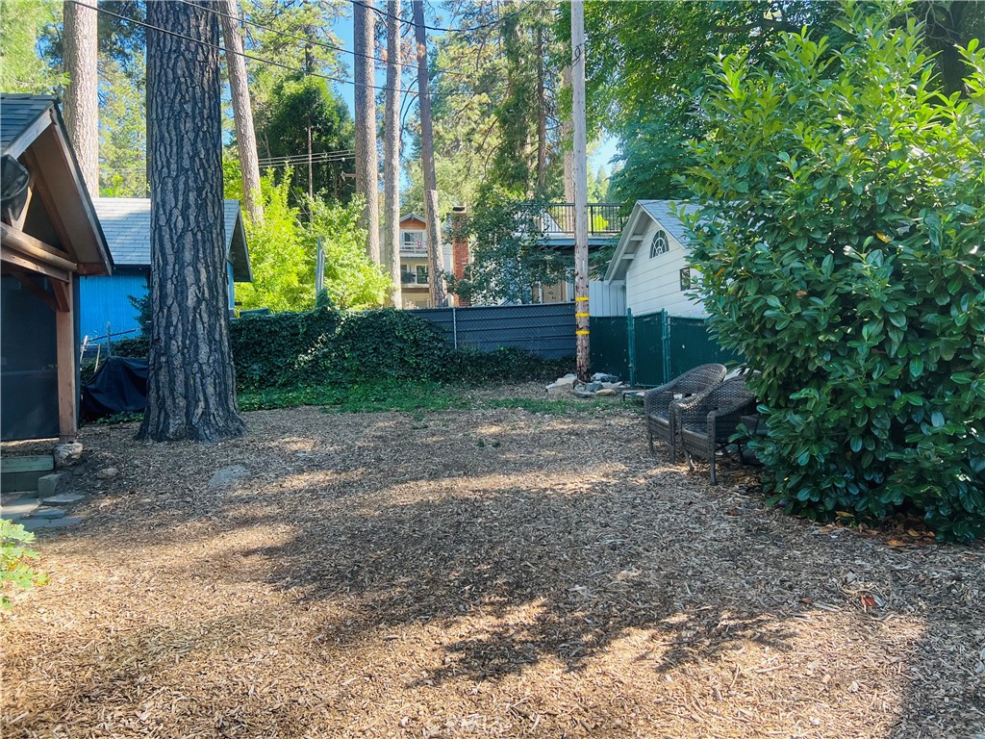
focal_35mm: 26
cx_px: 492
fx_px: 740
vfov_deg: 53.1
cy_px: 370
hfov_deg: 67.3
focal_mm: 5.7
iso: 40
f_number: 1.5
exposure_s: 1/228
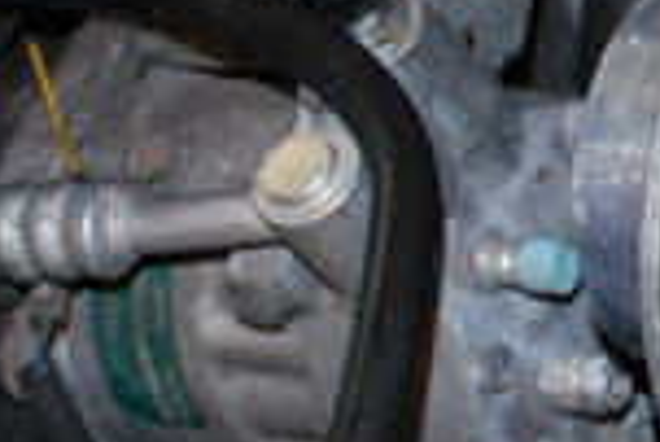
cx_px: 1307
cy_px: 105
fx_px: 3266
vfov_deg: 7.7
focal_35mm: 178
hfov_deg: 10.6
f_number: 4.5
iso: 200
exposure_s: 1/60
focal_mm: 28
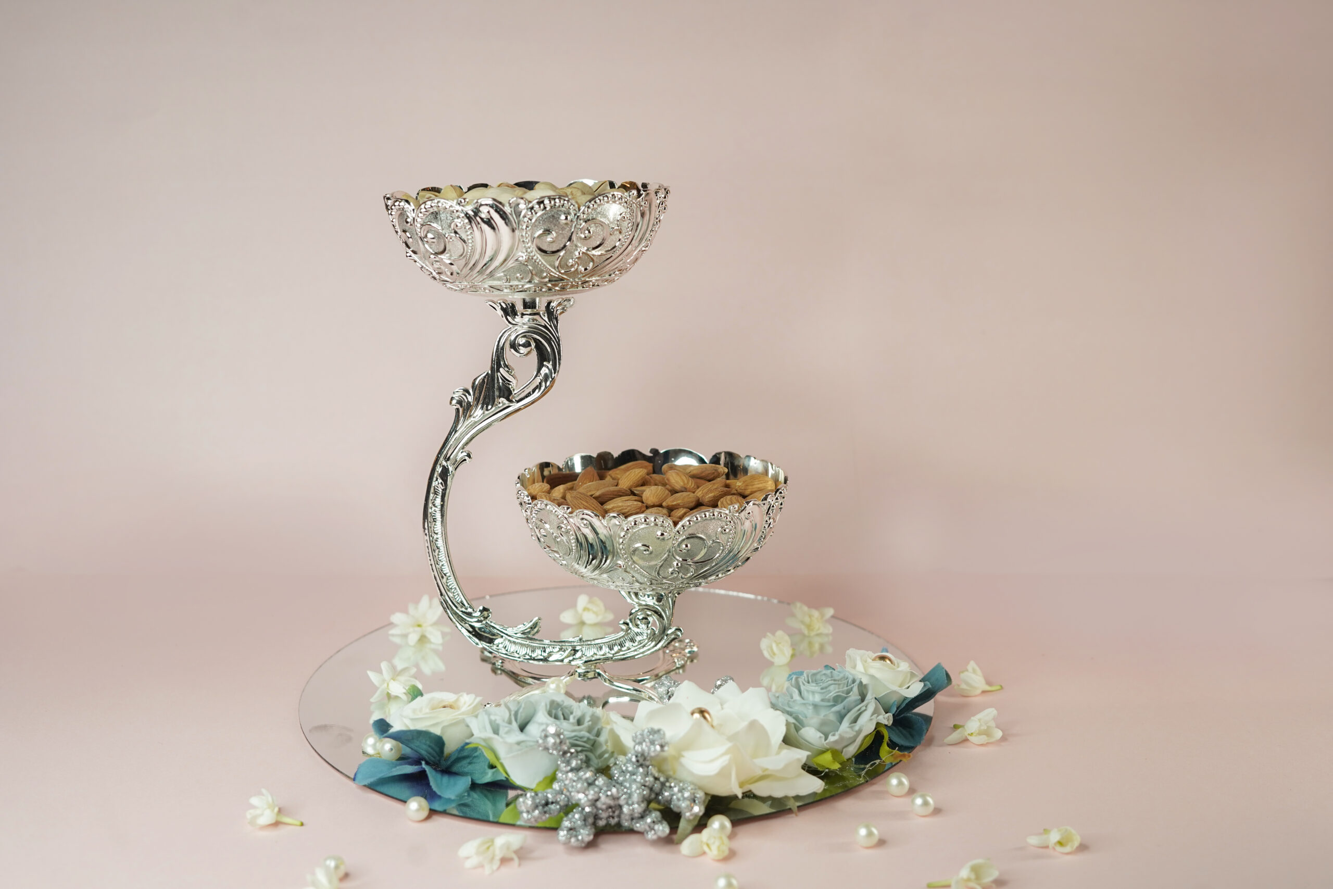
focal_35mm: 50
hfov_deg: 39.6
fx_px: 1851
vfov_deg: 27.0
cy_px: 444
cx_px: 666
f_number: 4.5
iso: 250
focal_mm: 50
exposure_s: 1/125
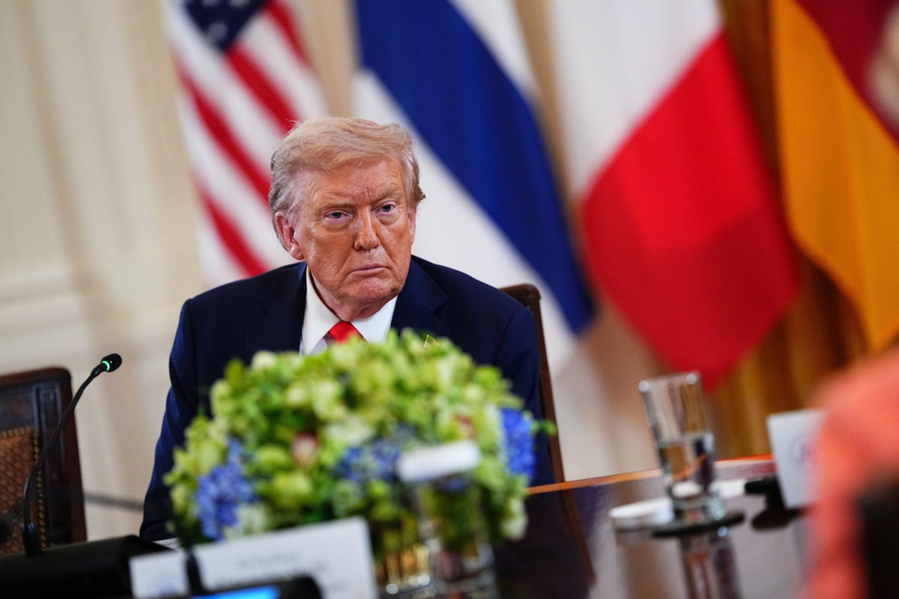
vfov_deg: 9.1
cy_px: 300
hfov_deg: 13.7
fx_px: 3746
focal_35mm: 150
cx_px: 450
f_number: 2.2
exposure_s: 1/400
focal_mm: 150
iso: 5000
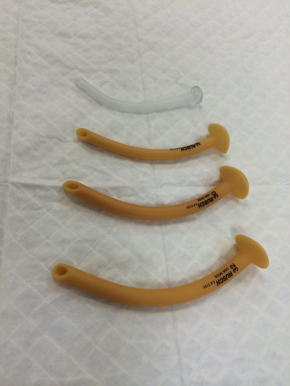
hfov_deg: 46.8
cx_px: 145
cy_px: 193
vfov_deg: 60.0
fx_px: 335
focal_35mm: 30
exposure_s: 1/30
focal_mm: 4.12
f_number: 2.2
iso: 40
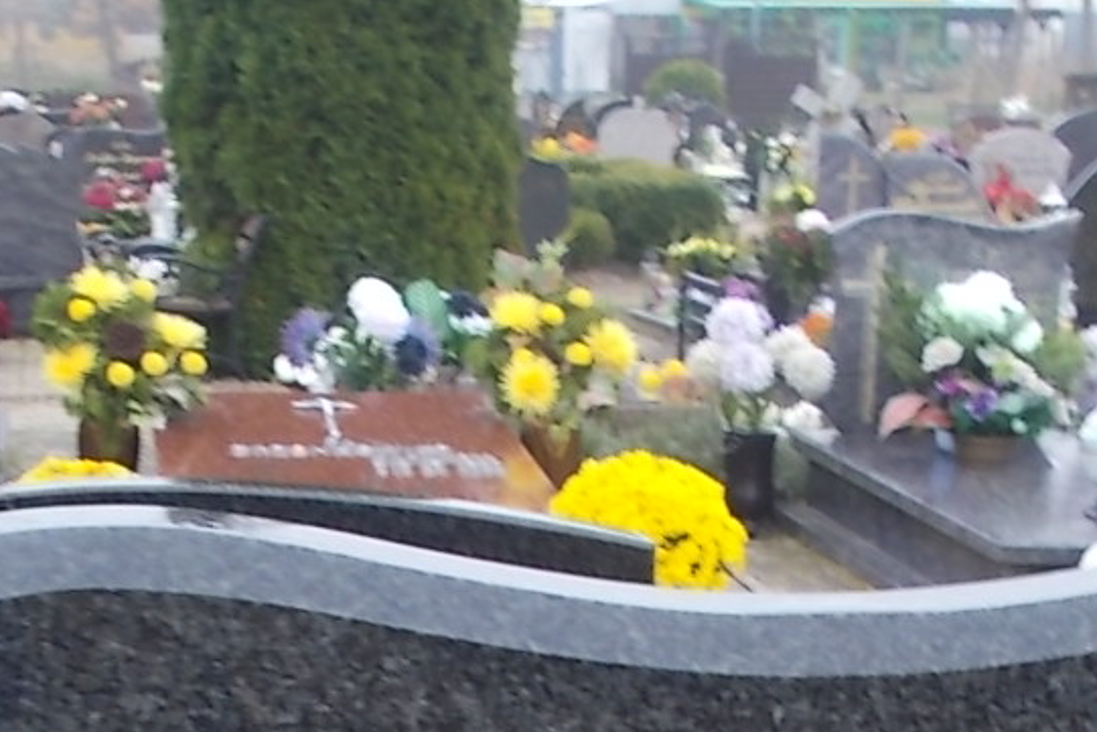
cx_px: 477
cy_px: 1000
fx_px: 2438
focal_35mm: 80
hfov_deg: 25.3
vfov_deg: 16.0
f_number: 3.2
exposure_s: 1/25
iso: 80
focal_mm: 4.6
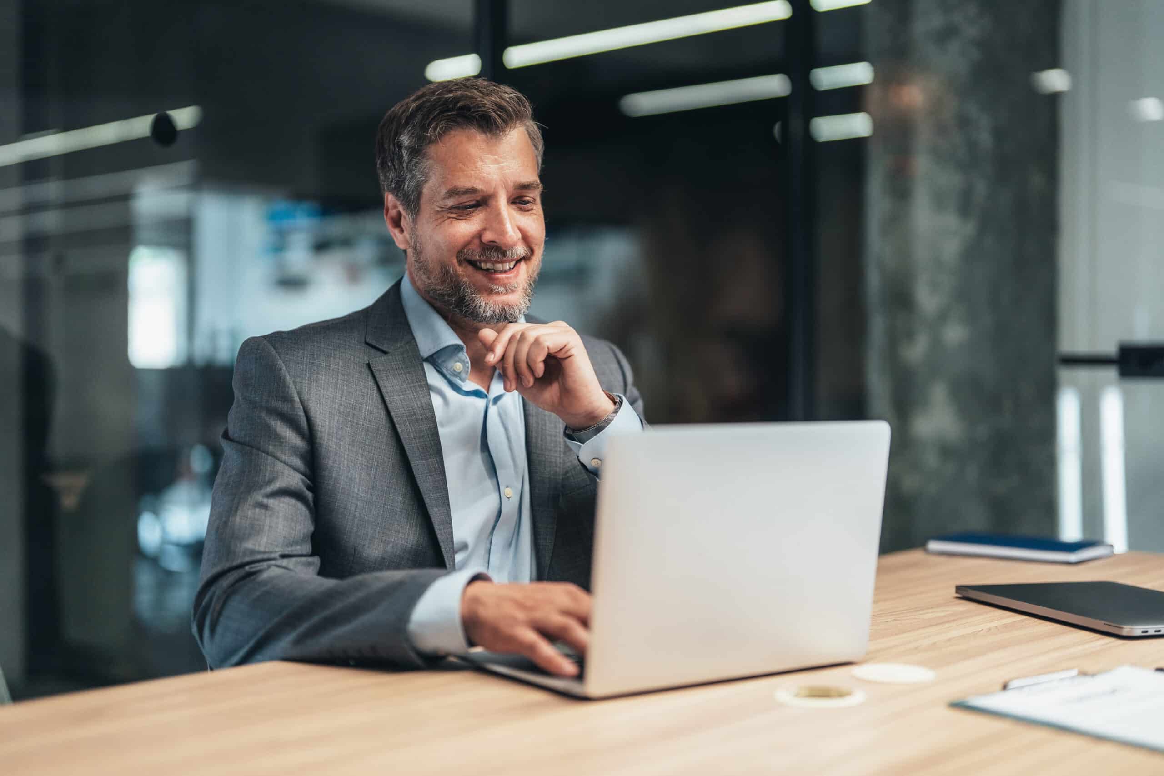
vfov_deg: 27.0
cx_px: 582
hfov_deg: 39.6
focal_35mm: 50
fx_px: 1617
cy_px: 388
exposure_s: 1/400
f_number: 1.2
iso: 500
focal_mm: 50
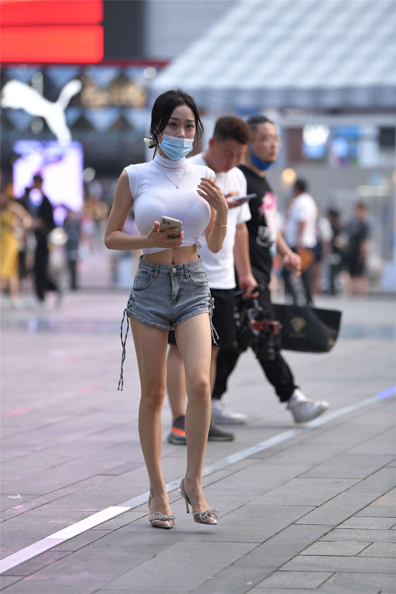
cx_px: 198
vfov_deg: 12.1
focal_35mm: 170
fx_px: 2805
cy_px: 297
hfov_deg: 8.1
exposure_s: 1/500
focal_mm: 170
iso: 640
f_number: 3.2
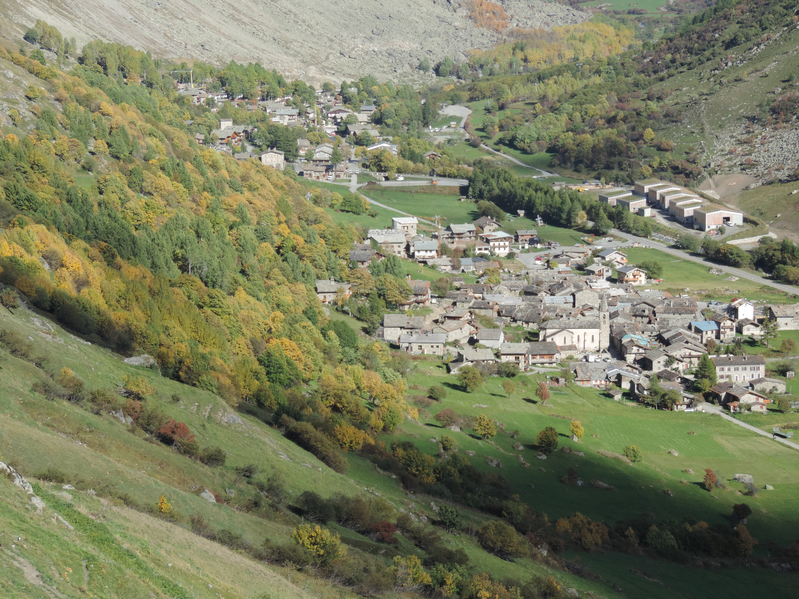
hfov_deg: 18.7
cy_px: 300
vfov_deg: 14.1
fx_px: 2424
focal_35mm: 105
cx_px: 400
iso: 80
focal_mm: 18.7
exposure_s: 1/400
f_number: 4.2
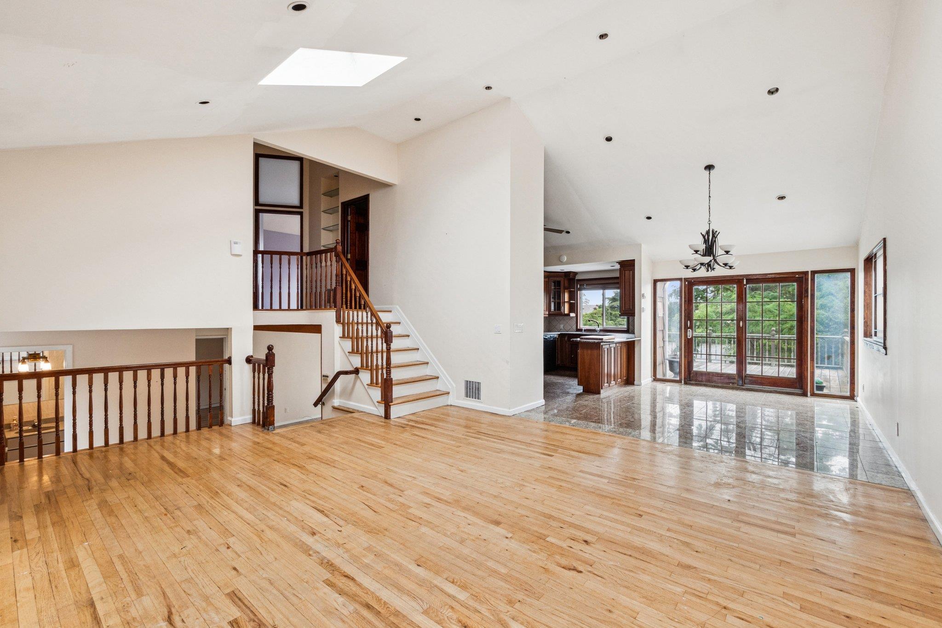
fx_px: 366
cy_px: 314
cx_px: 471
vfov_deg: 81.2
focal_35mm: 14
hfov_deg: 104.3
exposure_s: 1/40
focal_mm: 7
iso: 400
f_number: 8
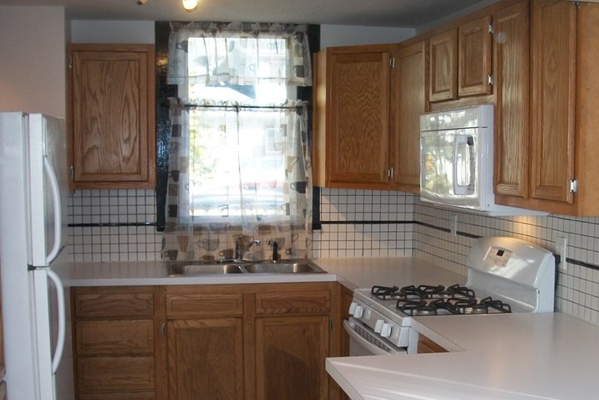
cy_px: 292
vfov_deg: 25.7
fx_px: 865
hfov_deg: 38.2
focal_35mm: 52
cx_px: 313
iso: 160
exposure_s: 1/60
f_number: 3.1
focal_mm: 6.3
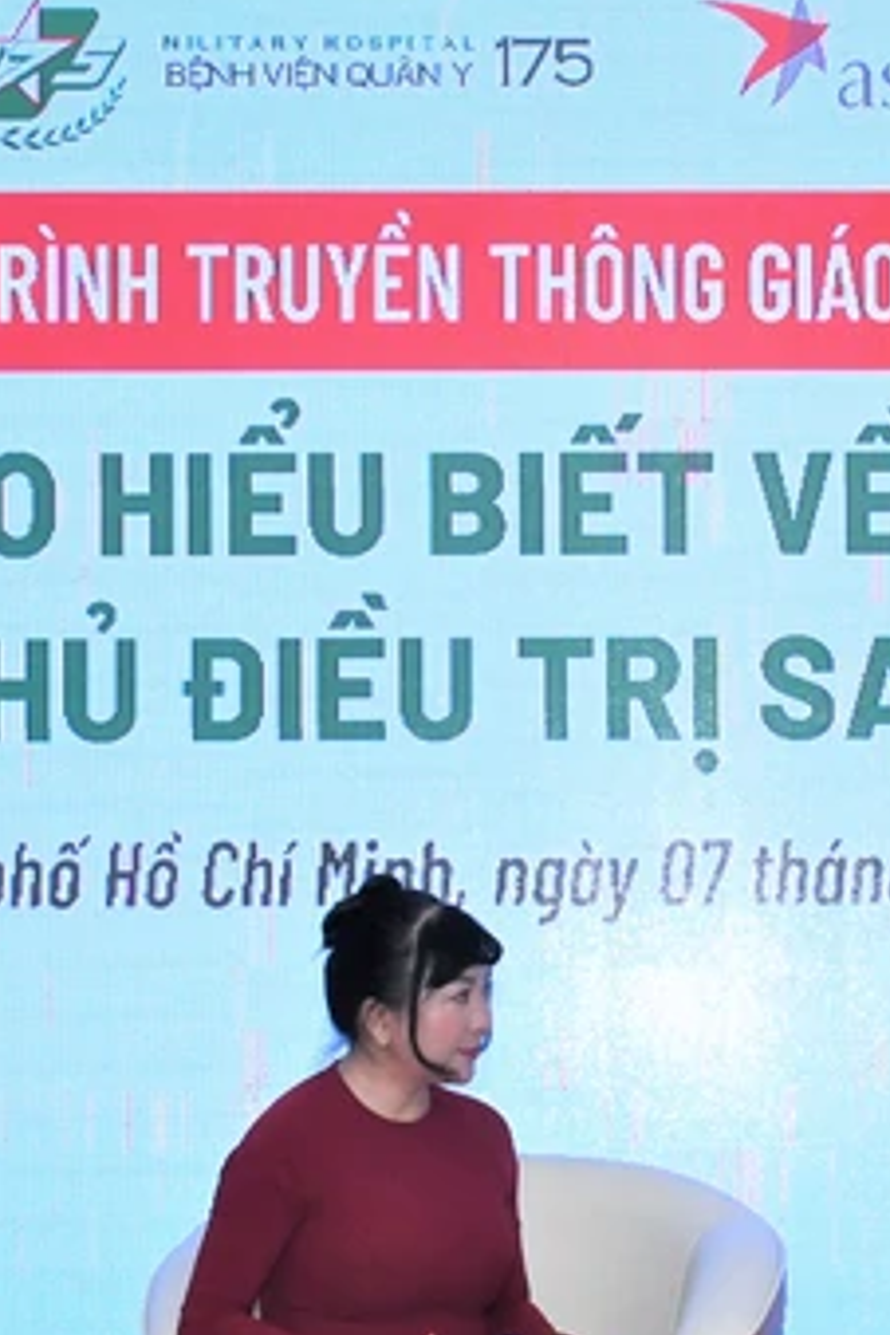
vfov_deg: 22.0
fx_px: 3411
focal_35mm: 92
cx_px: 825
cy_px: 990
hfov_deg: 14.7
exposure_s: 1/160
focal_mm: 26
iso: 1600
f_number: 14
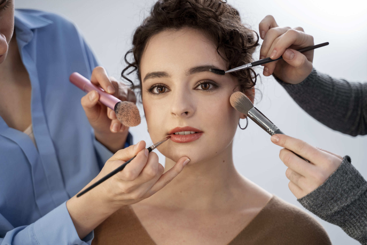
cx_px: 184
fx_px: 765
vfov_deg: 18.2
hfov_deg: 27.0
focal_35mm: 75
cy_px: 122
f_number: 2.8
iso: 400
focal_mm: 75
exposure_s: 1/160
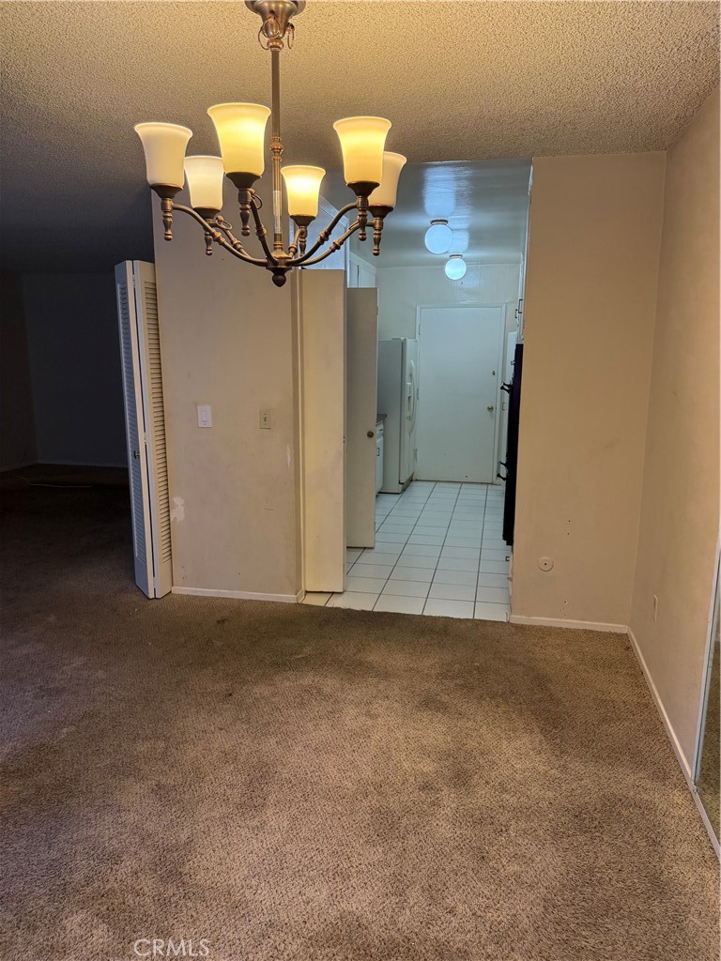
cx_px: 360
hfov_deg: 56.8
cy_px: 480
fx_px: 667
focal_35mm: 24
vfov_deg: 71.6
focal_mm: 6.76
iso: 250
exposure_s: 1/120
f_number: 1.78
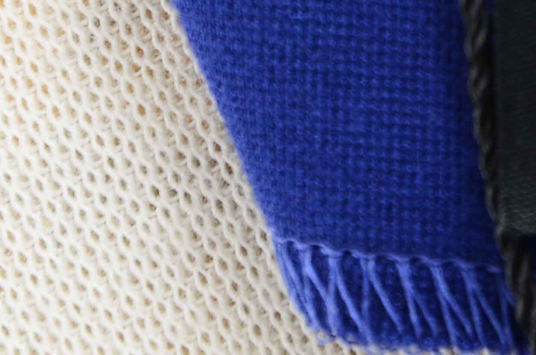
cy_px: -268
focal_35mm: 626
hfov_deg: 3.3
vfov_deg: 2.2
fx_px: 9300
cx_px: 528
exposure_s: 1/80
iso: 160
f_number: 7.1
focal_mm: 105
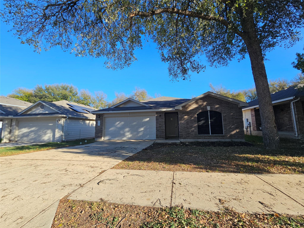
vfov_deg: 89.9
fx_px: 114
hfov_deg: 106.2
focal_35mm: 13
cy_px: 114
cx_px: 152
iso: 50
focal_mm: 2.2
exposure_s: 1/1151
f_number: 2.2
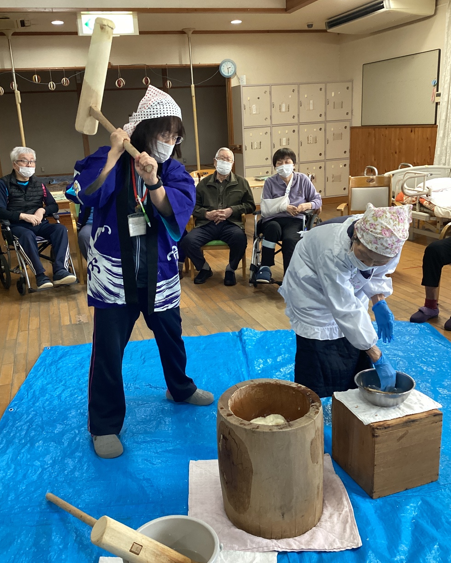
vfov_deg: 54.2
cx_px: 223
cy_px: 292
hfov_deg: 44.6
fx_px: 550
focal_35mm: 33
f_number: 2.4
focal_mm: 3.3
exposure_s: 1/50
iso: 250
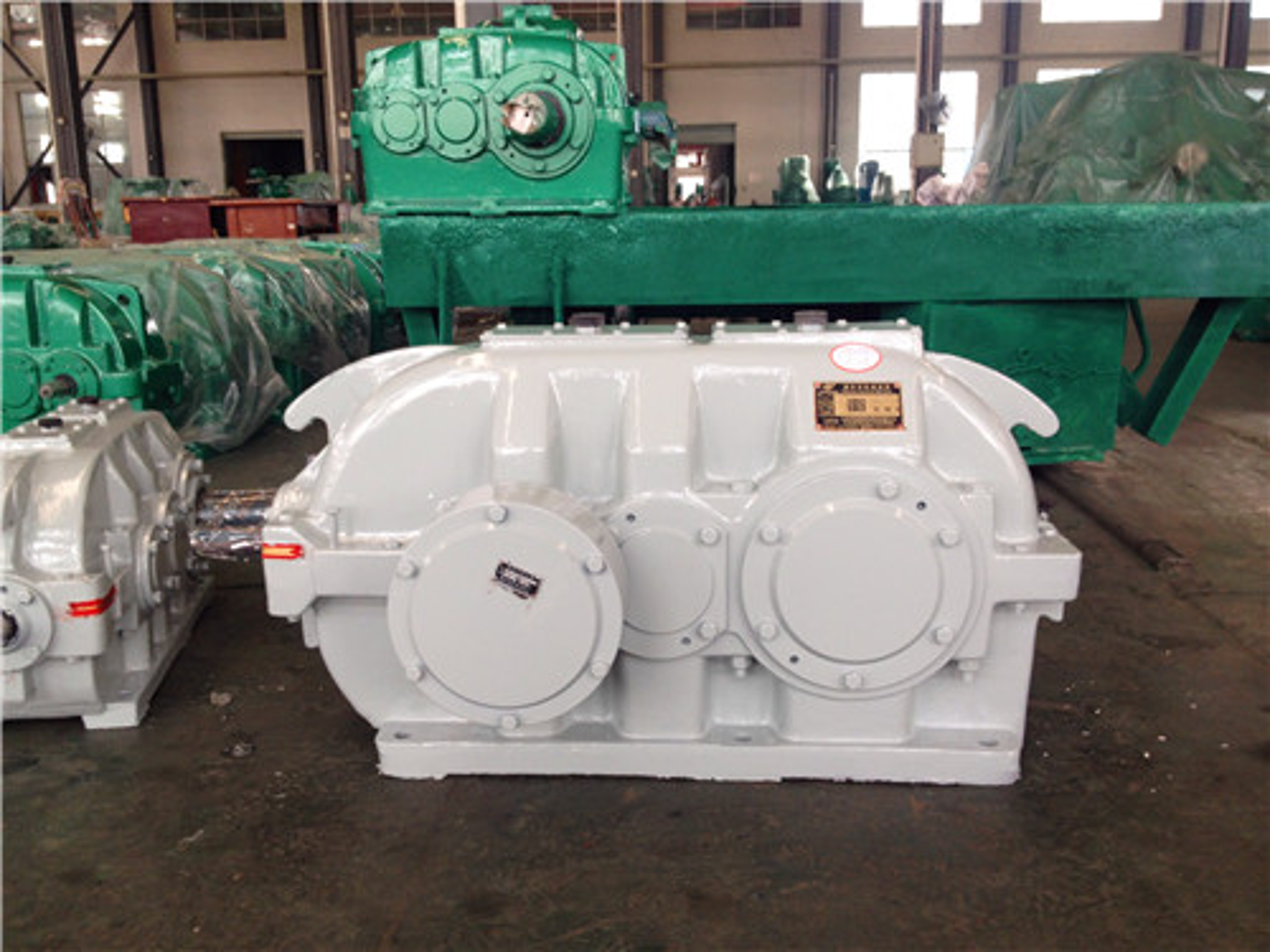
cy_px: 476
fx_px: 1284
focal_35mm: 35
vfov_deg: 40.7
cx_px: 635
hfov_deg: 52.6
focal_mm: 4.28
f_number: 2.4
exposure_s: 1/60
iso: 64
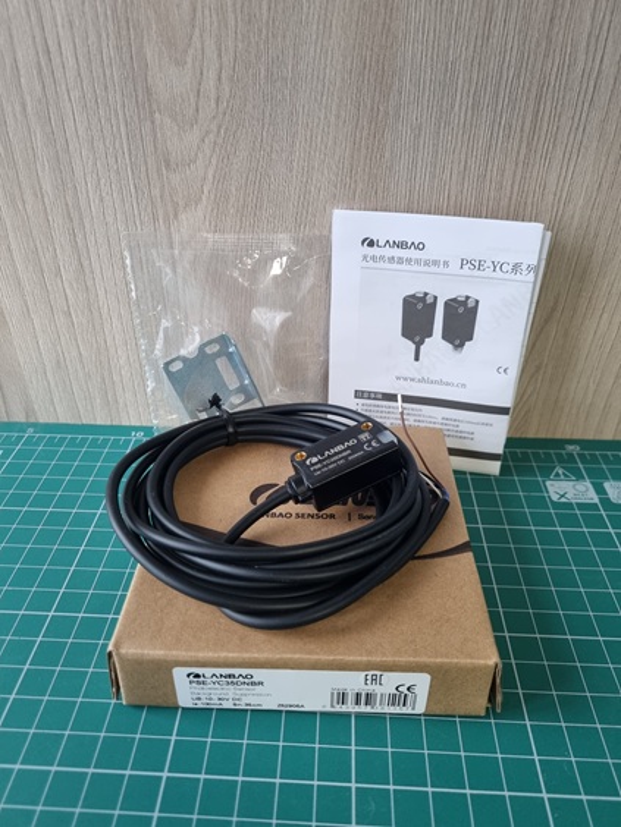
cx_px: 310
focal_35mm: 26
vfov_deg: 67.3
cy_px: 414
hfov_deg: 53.1
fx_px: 622
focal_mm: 5.4
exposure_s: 1/100
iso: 320
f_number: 1.8
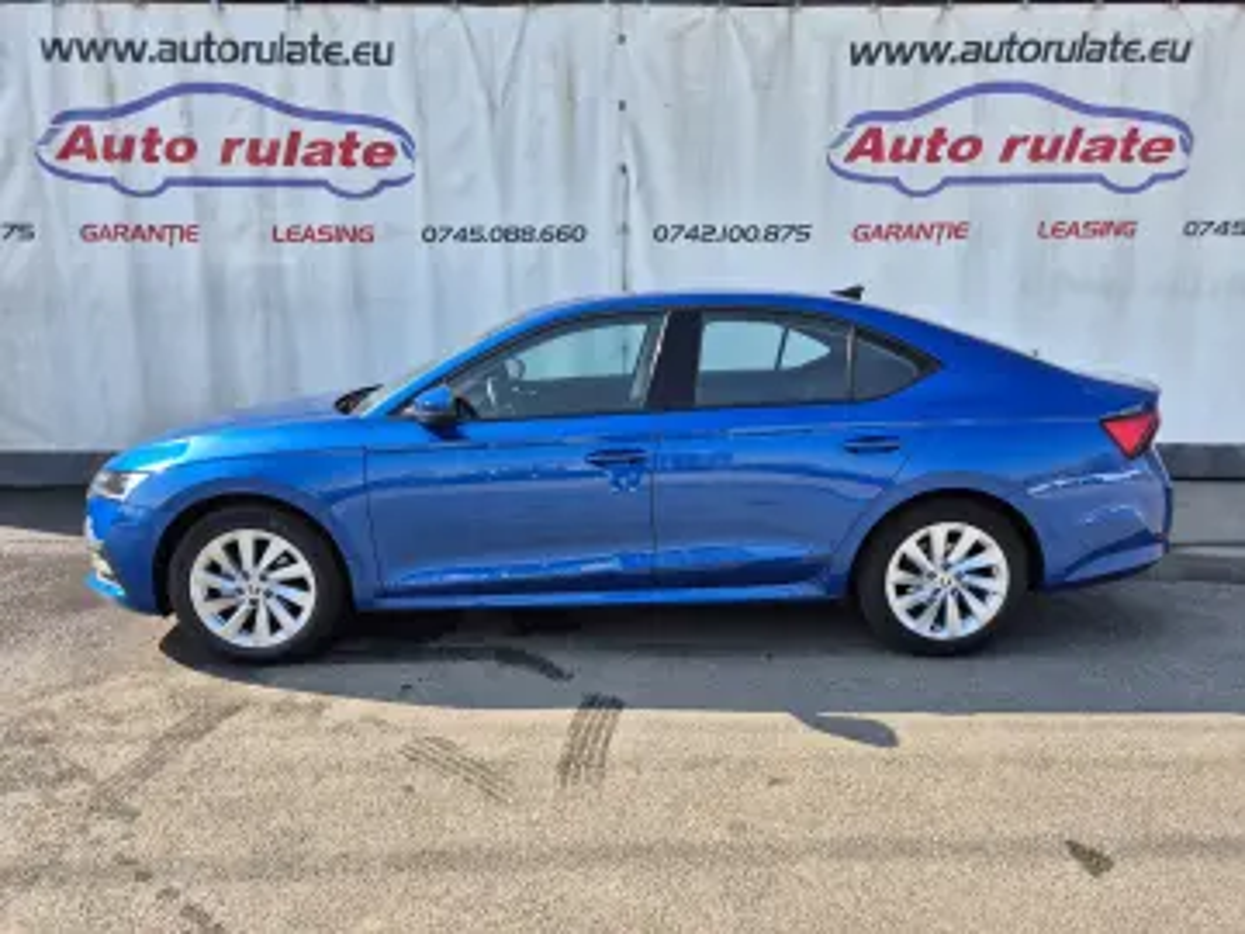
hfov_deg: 73.9
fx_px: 827
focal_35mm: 23
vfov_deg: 58.9
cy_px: 467
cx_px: 622
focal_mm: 5.4
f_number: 1.8
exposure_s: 1/442
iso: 25
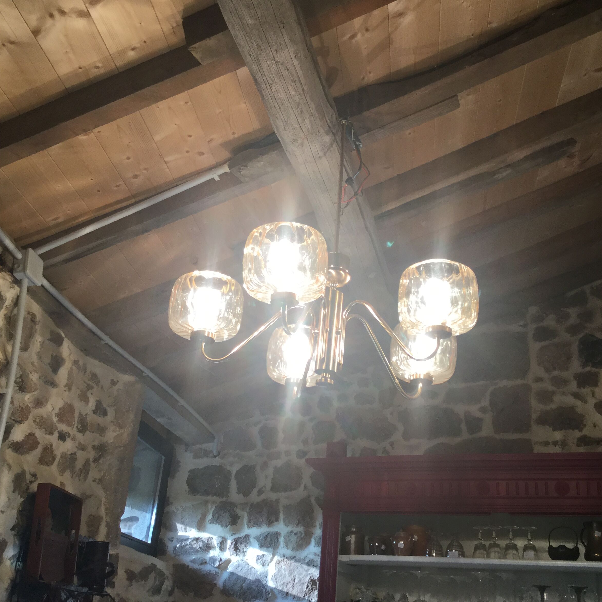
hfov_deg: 43.7
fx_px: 748
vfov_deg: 43.9
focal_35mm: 38
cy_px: 301
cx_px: 344
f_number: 2.4
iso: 25
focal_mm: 3.3
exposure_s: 1/33
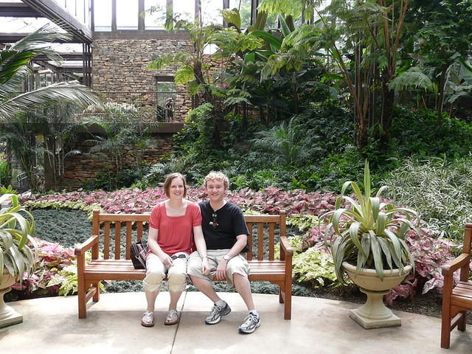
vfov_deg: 39.7
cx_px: 236
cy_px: 177
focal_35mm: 36
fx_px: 491
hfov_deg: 51.4
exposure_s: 1/80
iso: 100
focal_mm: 4.6
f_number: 2.8
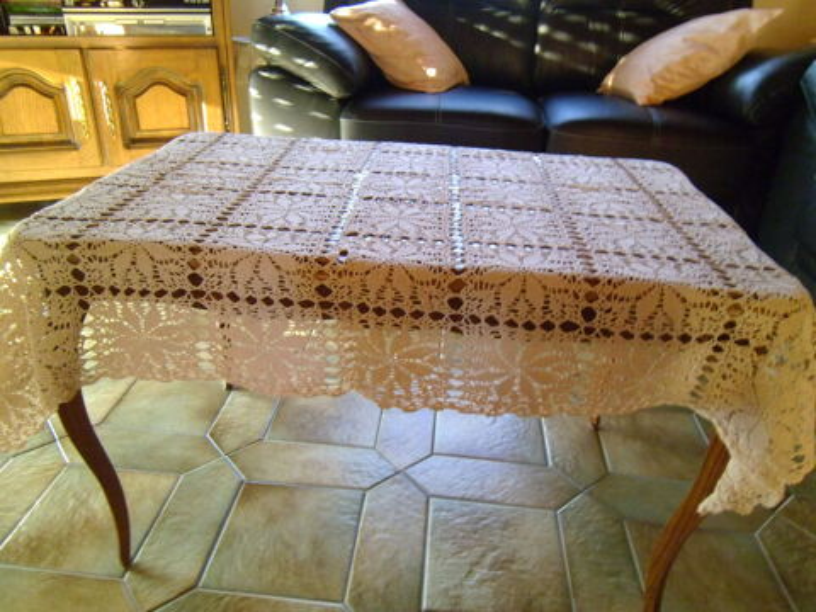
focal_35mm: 26
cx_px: 408
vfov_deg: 53.1
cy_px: 306
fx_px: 613
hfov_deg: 67.3
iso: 400
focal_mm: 4.7
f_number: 2.8
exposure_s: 1/13
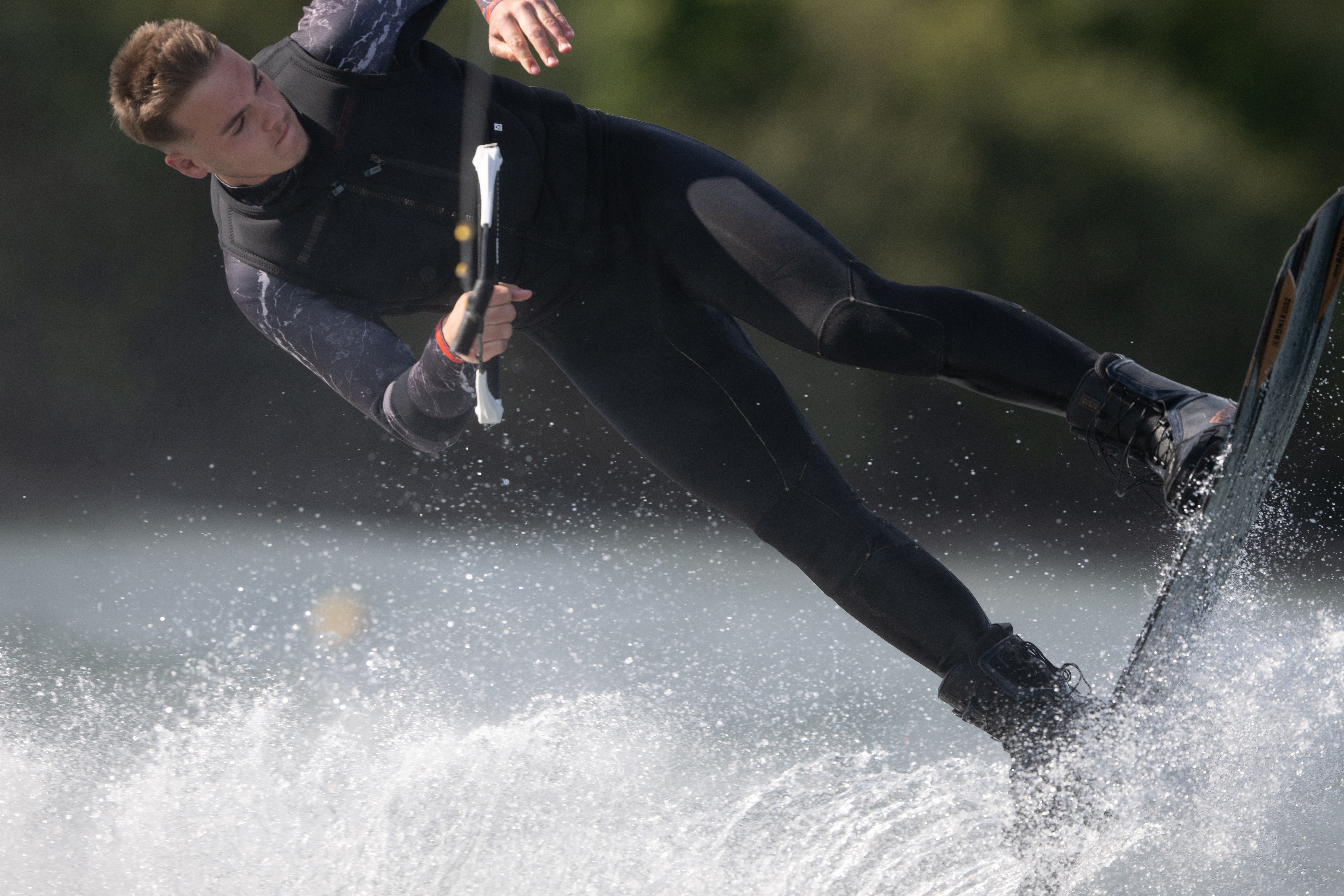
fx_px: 16612
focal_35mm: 445
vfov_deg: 3.1
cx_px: 693
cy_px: 443
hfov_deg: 4.6
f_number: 4.5
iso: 320
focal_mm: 400
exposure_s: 1/2500
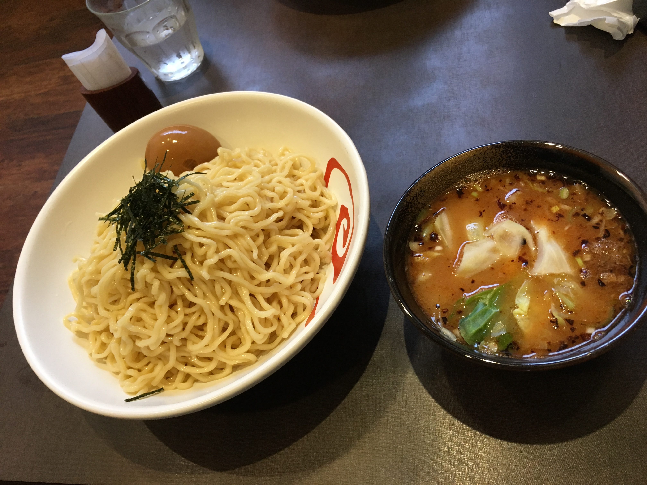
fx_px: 542
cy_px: 242
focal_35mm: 29
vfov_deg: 48.2
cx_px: 324
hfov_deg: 61.7
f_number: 2.2
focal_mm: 4.15
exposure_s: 1/30
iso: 100
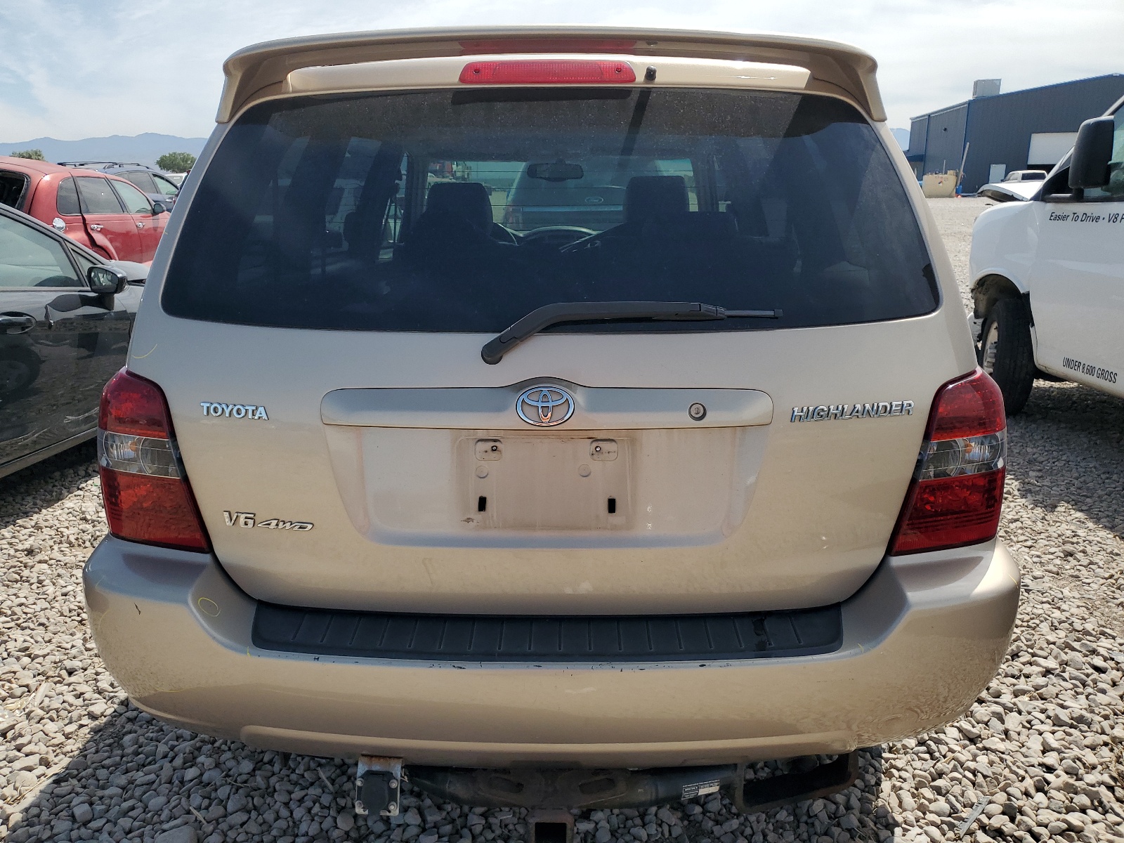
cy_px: 422
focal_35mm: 26
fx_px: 844
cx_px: 562
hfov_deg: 67.3
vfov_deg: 53.1
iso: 50
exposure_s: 1/3333
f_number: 1.5
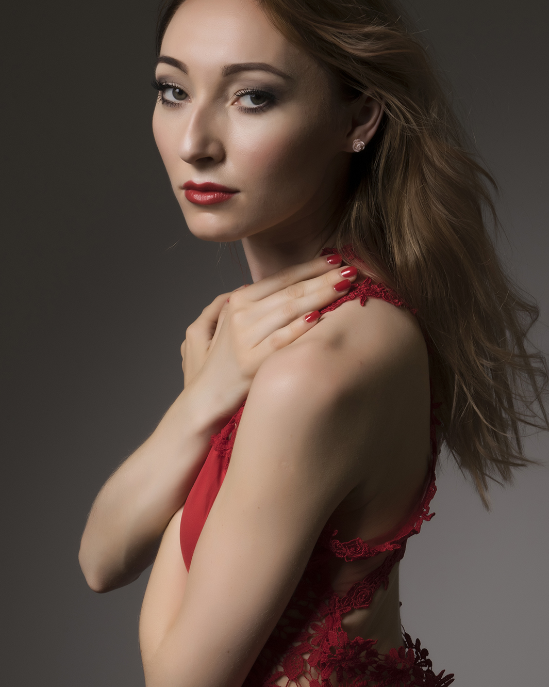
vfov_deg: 21.7
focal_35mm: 88
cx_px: 274
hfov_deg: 17.5
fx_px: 1787
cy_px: 356
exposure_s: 1/100
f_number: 20
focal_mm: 52
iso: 200
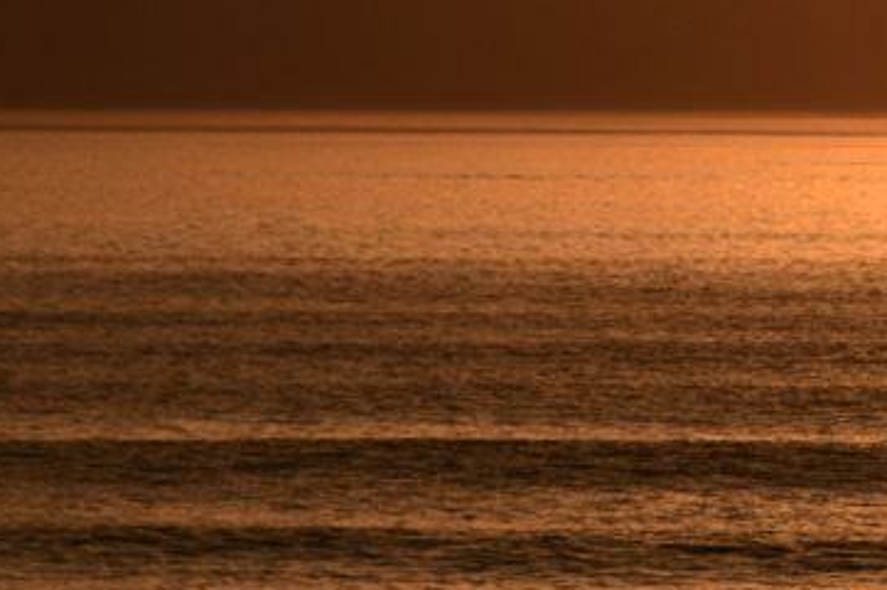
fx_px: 12160
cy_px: 184
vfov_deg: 2.8
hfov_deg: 4.2
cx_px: 1243
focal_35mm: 494
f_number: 9.5
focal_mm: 116
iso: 100
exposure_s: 1/350
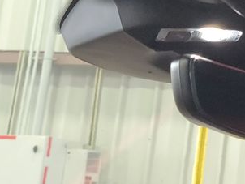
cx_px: 588
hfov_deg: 12.3
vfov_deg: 11.7
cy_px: 96
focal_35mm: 127
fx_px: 900
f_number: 1.8
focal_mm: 6.7
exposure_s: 1/59
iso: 534
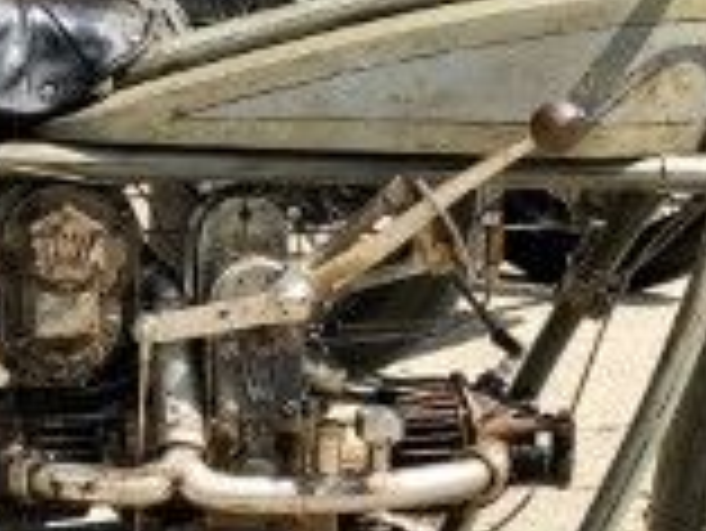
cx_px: 76
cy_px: 320
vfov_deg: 13.0
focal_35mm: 114
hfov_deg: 17.0
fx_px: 2327
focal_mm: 3.99
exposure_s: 1/1263
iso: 20
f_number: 1.8
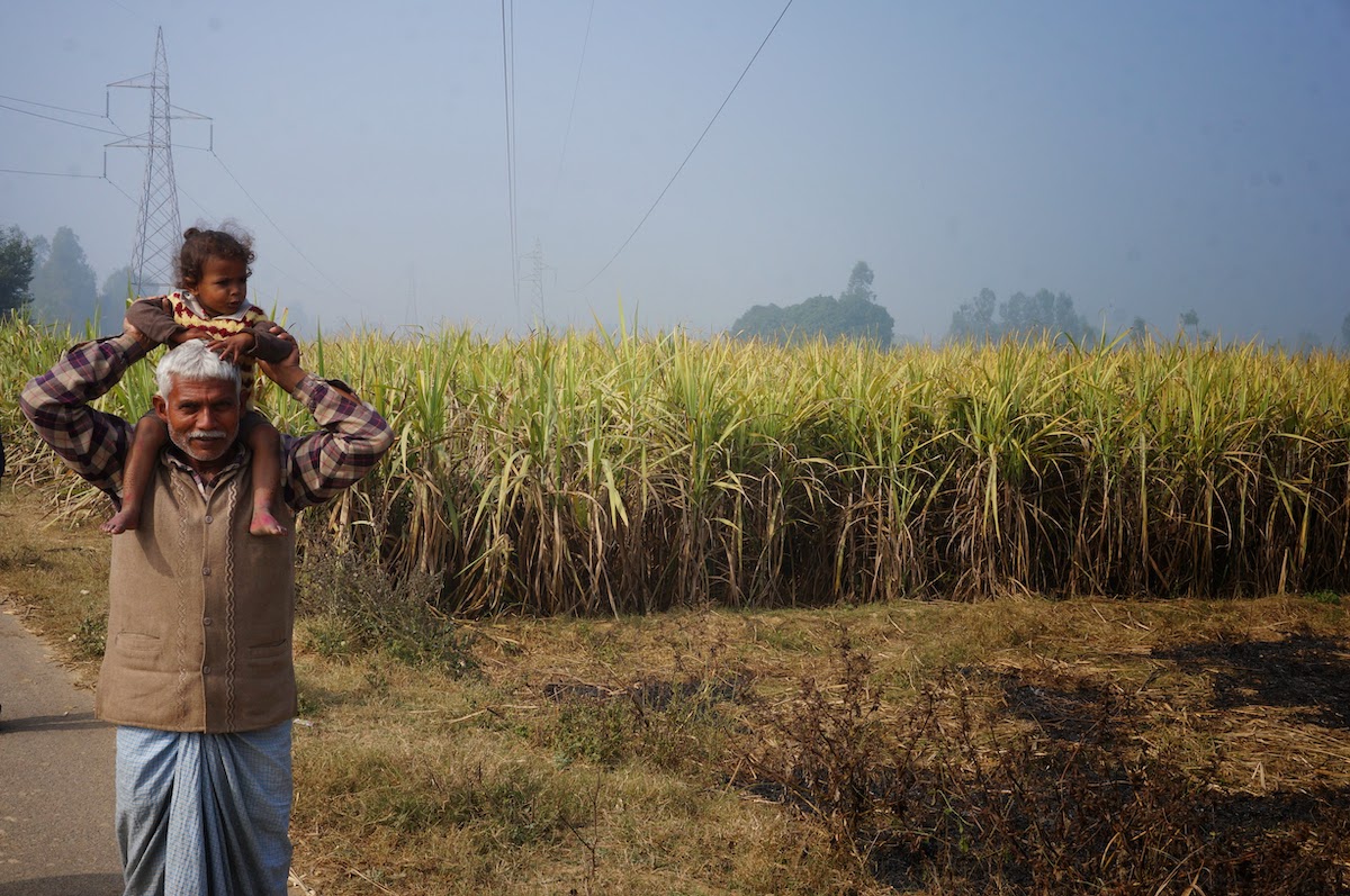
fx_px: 1629
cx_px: 675
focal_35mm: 44
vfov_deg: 30.8
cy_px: 448
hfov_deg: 45.0
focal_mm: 29
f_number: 16
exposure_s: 1/200
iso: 200
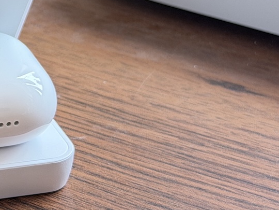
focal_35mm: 169
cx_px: -154
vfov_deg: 8.6
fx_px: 1362
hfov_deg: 11.2
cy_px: -86
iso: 100
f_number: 1.78
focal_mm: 6.76
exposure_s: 1/60
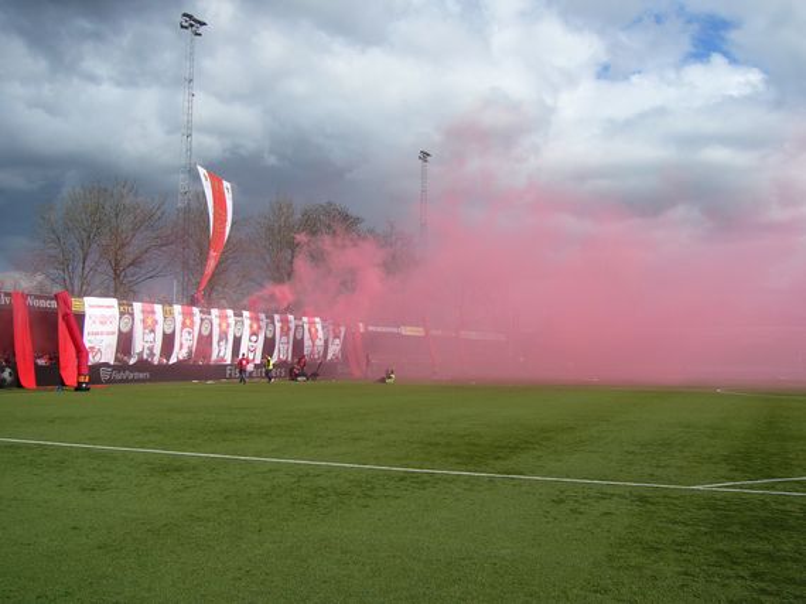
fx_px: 815
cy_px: 302
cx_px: 403
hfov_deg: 52.6
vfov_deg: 40.7
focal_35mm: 35
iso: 50
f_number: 8
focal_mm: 5.8
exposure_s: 1/250
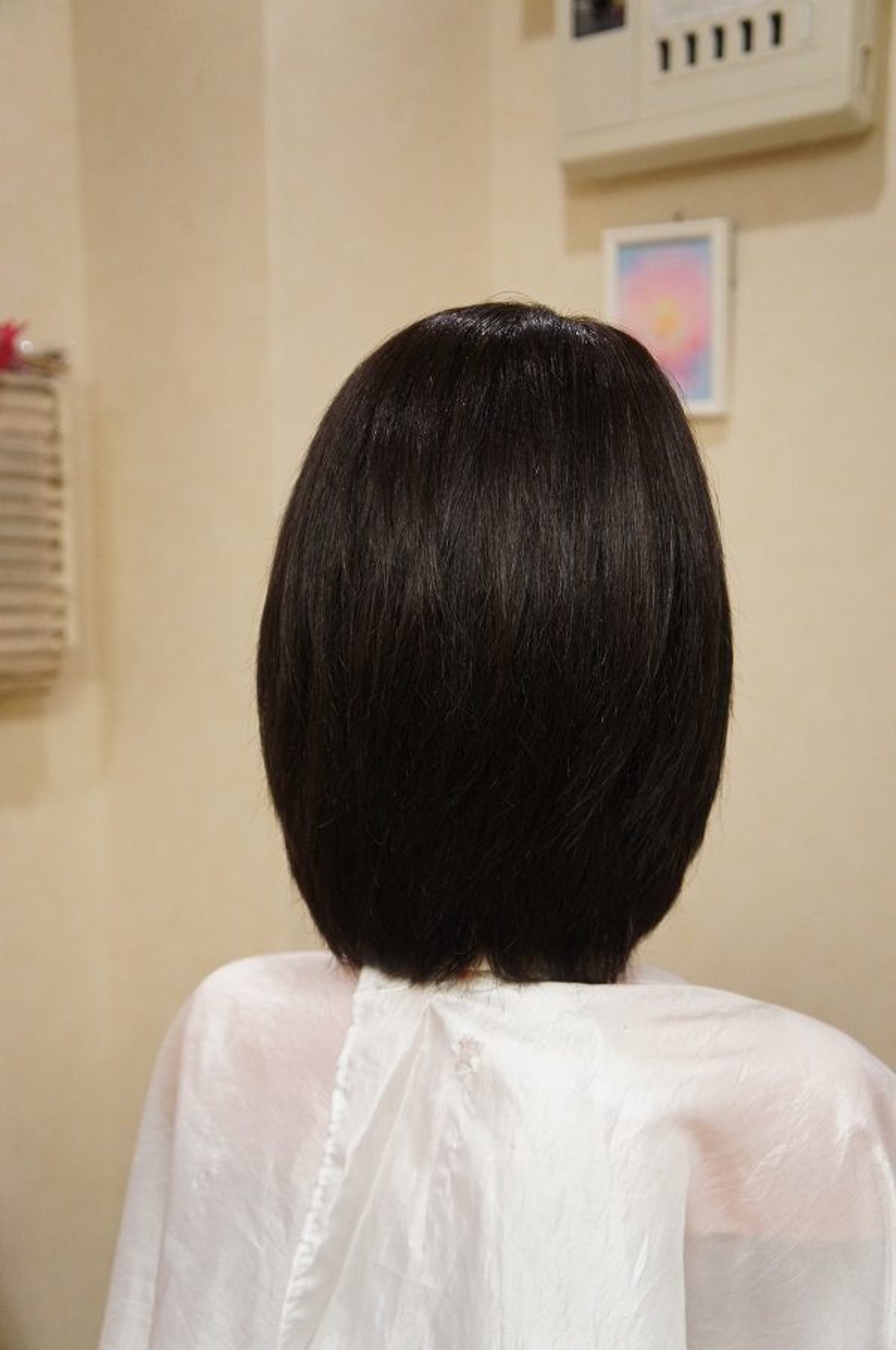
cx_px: 448
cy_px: 675
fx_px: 1797
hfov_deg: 28.0
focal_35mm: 48
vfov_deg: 41.2
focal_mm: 32
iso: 1600
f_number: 4
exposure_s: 1/160
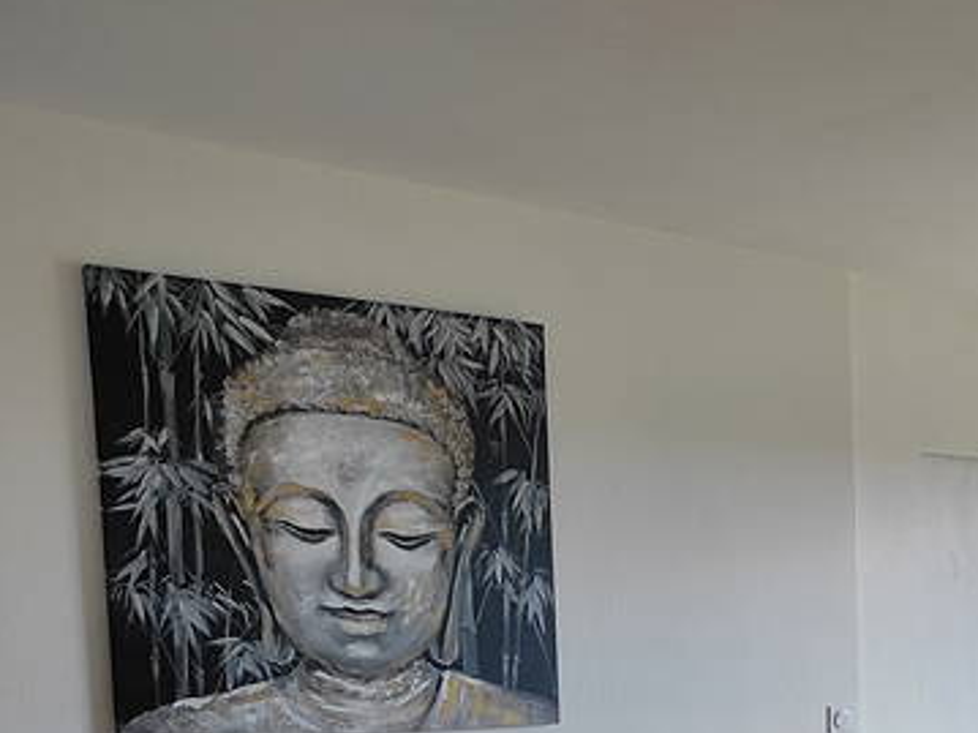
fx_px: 1553
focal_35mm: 55
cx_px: 1027
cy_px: 790
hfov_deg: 31.7
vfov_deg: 24.8
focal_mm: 5.43
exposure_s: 1/100
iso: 195
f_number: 1.89
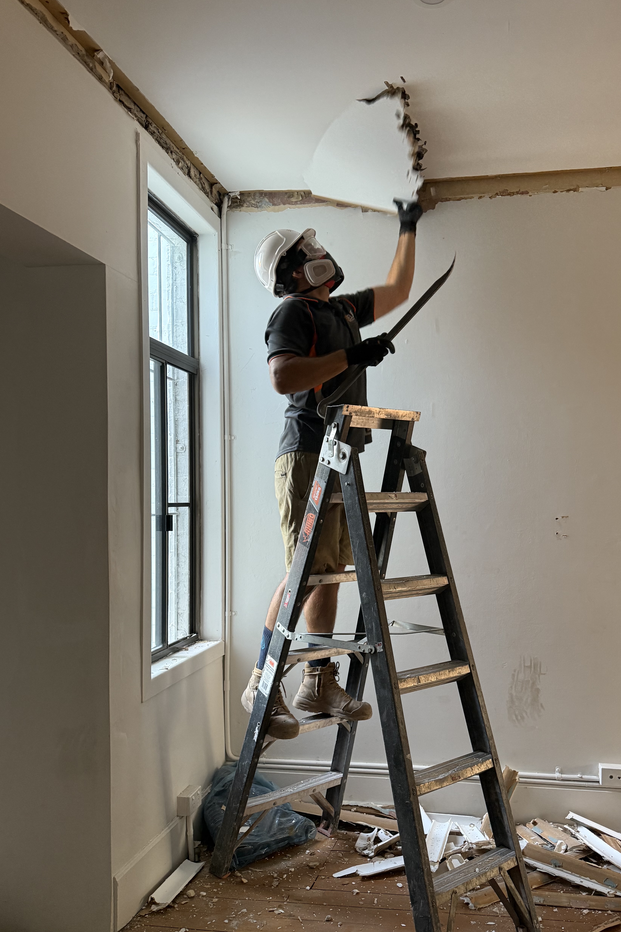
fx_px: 750
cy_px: 509
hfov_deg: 44.5
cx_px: 393
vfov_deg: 63.5
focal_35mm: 29
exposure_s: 1/60
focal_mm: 6.76
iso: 320
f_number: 1.78
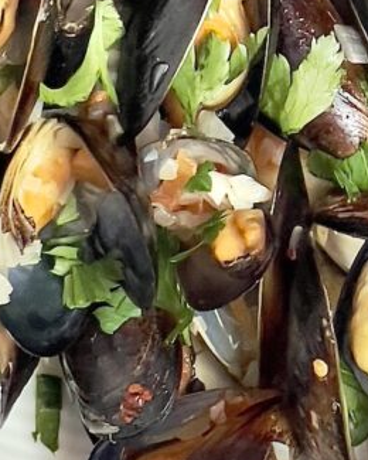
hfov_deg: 9.7
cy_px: -68
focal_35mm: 160
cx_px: 204
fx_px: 2178
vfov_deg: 11.8
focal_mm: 6
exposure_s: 1/121
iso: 200
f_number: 2
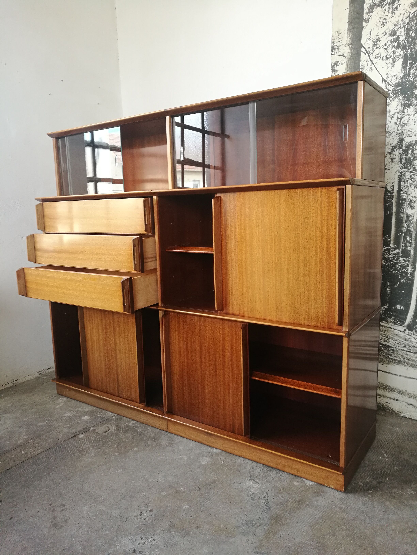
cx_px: 208
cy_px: 278
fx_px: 434
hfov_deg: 51.4
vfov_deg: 65.3
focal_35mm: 27
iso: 100
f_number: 2.2
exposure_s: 1/50
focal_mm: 4.5
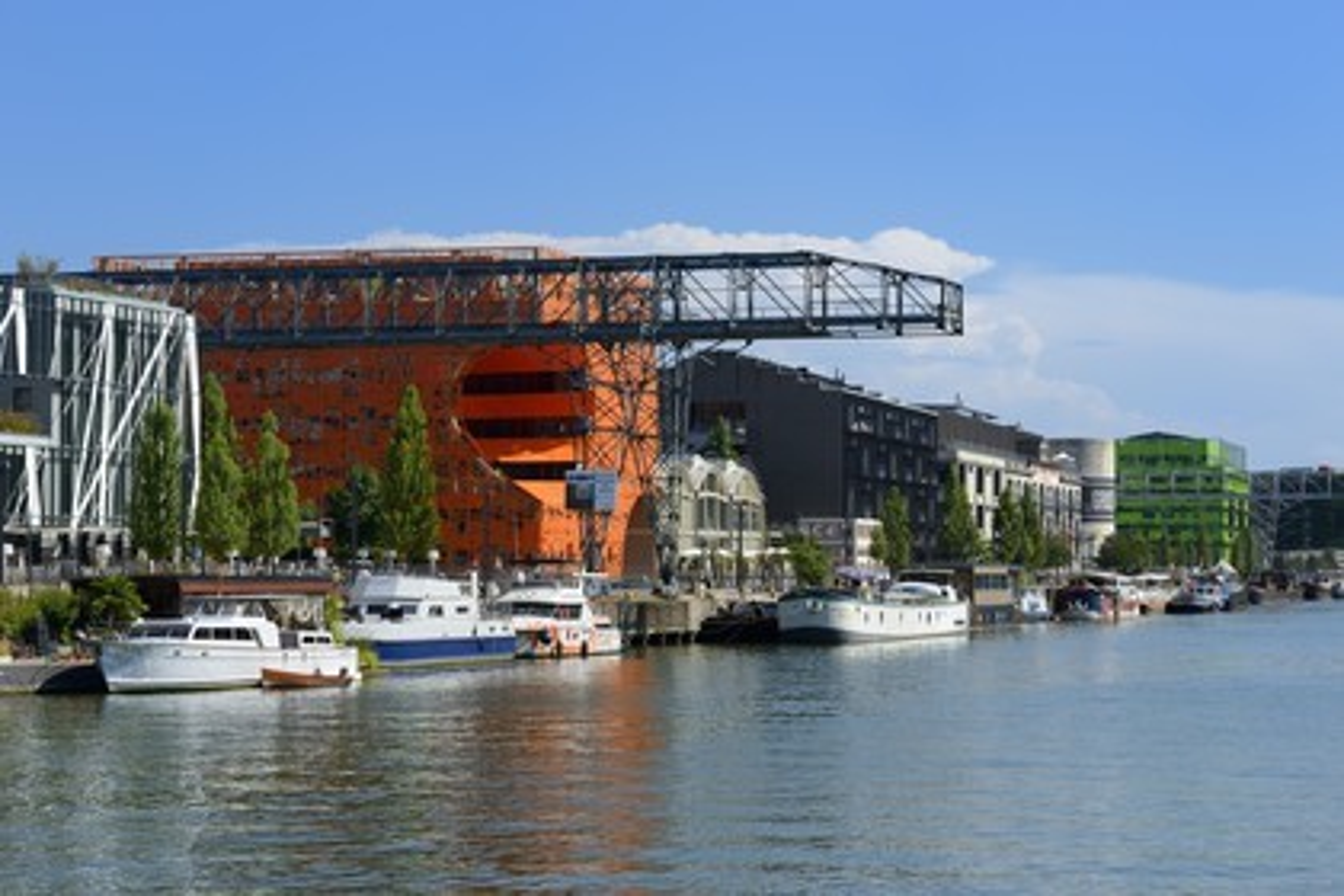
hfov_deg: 22.6
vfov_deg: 15.2
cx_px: 672
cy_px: 448
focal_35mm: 90
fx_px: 3360
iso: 200
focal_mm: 90
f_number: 11
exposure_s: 1/320
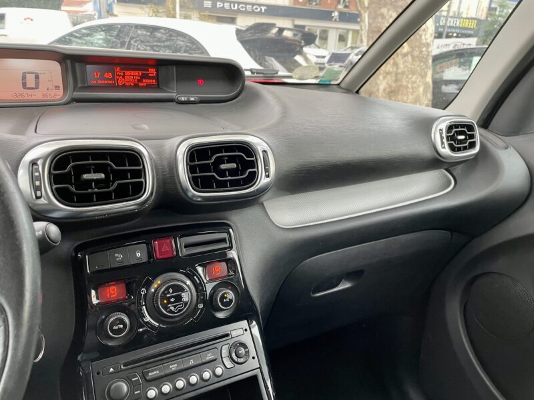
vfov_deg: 53.1
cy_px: 200
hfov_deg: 67.3
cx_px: 267
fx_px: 401
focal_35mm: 26
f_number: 1.6
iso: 125
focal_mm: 4.2
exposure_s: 1/71
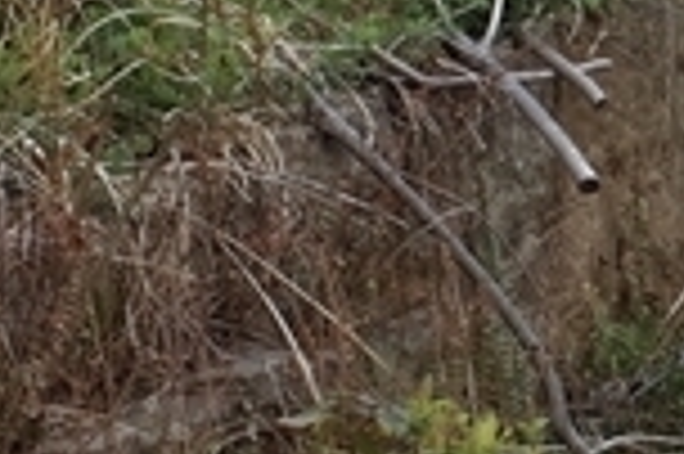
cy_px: 101
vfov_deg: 6.2
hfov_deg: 8.7
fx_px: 4194
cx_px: 1503
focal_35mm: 221
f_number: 8
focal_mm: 18.3
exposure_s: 1/60
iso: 320
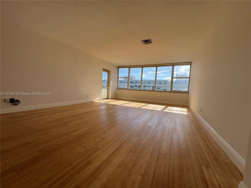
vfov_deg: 89.9
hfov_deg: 106.2
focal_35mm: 13
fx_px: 94
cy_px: 94
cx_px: 126
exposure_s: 1/834
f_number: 1.8
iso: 32
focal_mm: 1.57
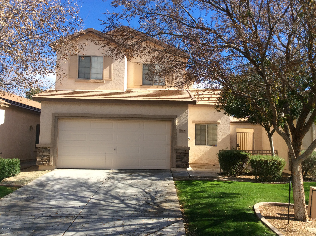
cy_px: 118
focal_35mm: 33
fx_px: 301
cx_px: 158
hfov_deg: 55.4
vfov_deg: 42.8
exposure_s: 1/867
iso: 32
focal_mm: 3.3
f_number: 2.4
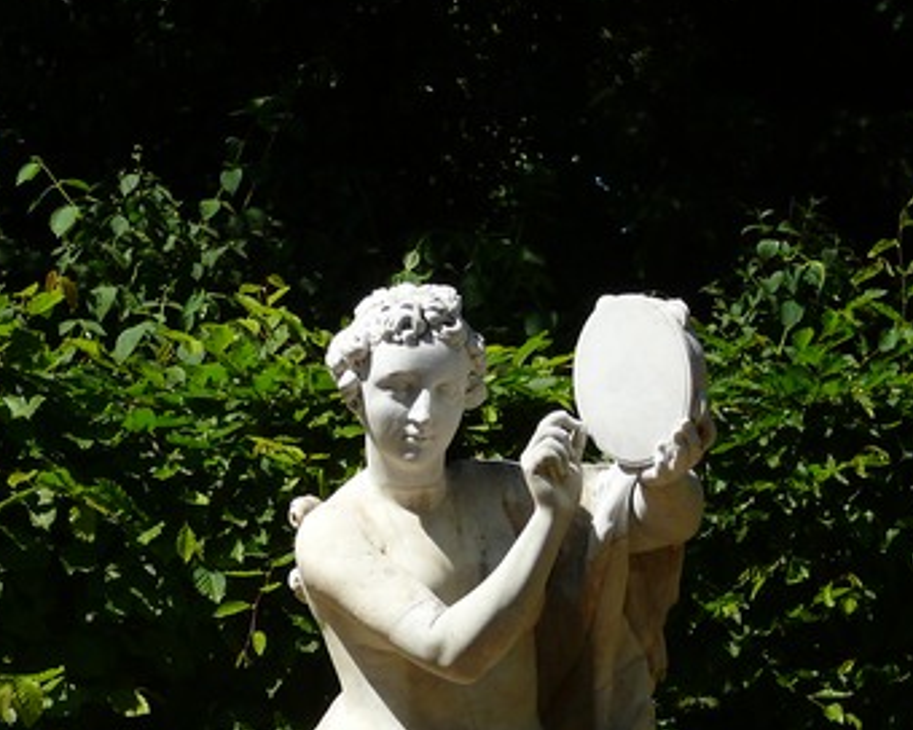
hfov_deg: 7.3
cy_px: 923
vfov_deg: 5.8
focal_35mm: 265
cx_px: 242
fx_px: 7161
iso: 100
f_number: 4.5
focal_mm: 26
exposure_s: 1/250
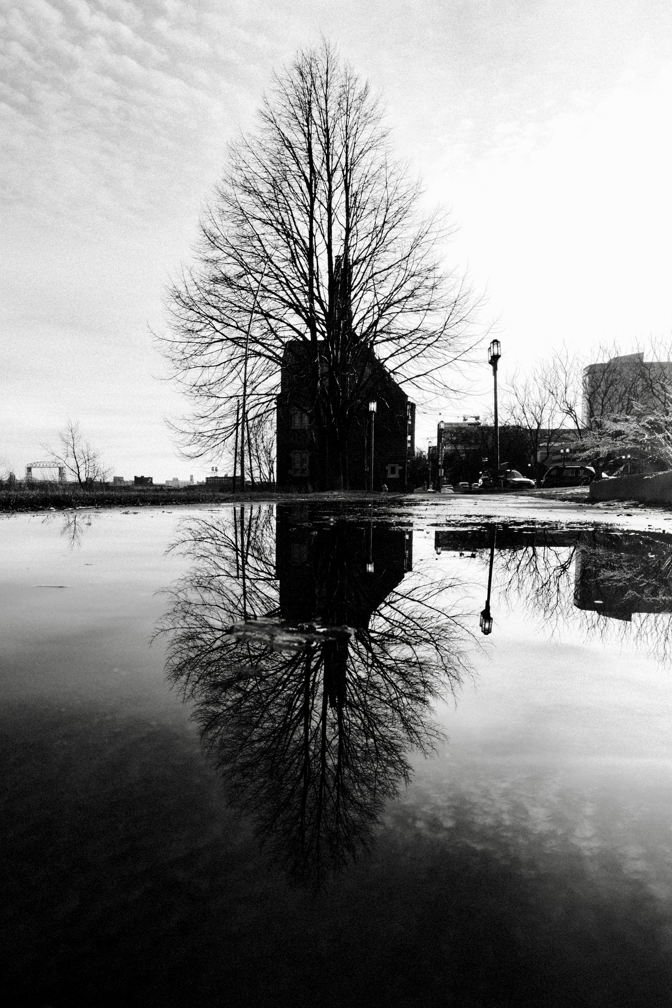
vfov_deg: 90.0
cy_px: 504
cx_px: 336
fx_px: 504
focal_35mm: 18
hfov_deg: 67.4
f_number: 9
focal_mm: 12.2
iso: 125
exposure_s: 1/85
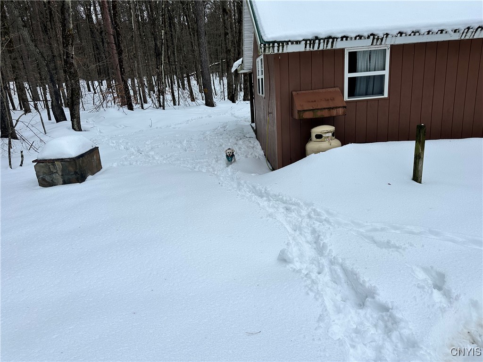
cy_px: 181
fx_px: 335
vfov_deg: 56.8
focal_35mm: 24
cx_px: 242
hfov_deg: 71.6
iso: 80
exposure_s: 1/1212
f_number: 1.78
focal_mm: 6.86
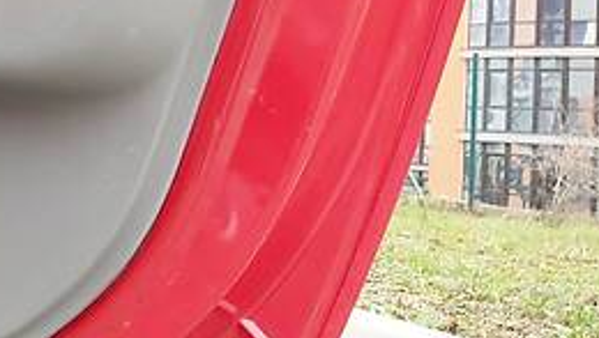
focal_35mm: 87
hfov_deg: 21.3
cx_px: -253
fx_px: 1384
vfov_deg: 13.8
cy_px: 37
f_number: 1.7
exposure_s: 1/164
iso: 64
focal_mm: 3.9
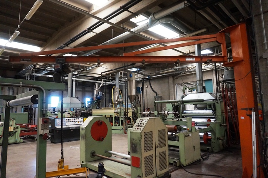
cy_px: 89
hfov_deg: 73.8
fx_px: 179
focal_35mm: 24
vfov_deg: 53.1
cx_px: 134
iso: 2500
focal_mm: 16
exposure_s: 1/160
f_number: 3.5
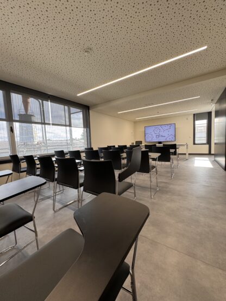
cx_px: 113
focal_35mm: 14
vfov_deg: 102.1
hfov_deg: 85.7
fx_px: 122
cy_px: 150
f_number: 2.2
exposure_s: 1/99
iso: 80
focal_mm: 2.22
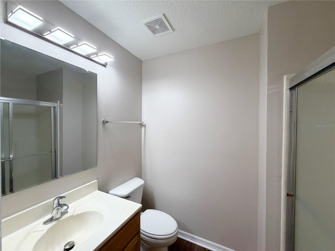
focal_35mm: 14
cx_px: 168
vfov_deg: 85.7
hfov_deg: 102.1
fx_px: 135
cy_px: 126
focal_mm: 2.22
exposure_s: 1/120
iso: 200
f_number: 2.2
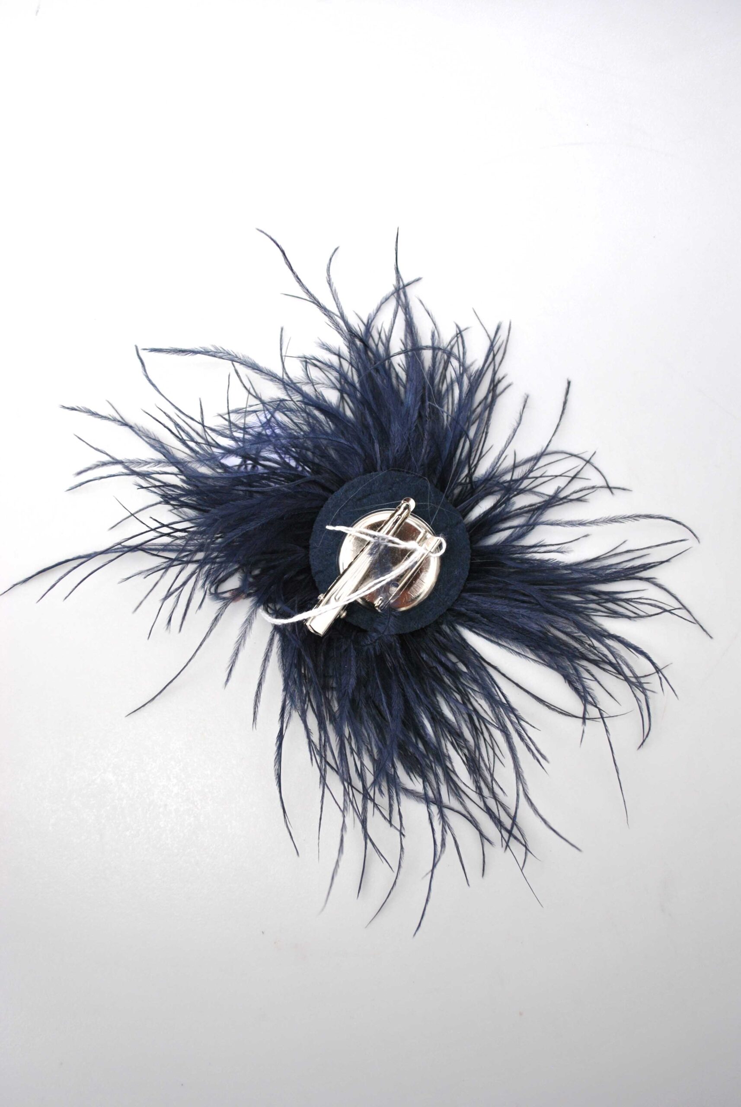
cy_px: 554
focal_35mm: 33
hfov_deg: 40.1
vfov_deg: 57.2
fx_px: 1016
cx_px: 370
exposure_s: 1/500
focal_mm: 22
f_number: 4
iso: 200
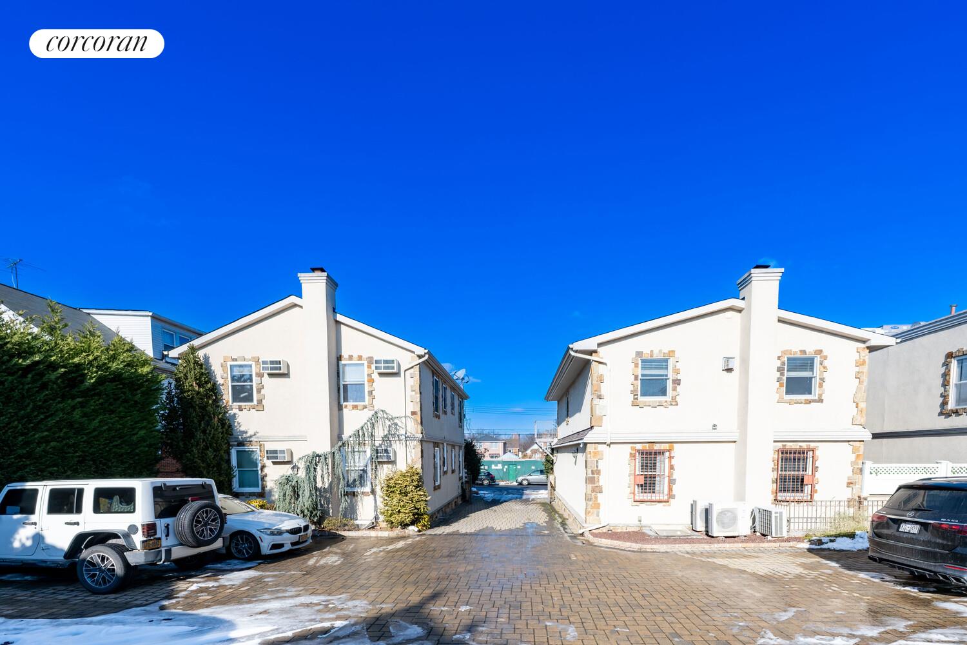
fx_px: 376
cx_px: 484
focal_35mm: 14
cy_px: 322
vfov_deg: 81.2
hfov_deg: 104.3
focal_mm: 14
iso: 800
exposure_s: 1/8000
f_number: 8
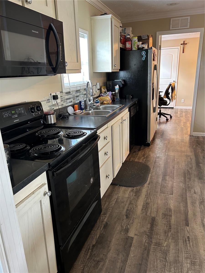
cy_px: 136
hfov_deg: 53.1
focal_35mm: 26
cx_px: 102
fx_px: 205
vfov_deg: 67.3
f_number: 1.5
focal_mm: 5.7
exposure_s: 1/60
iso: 400
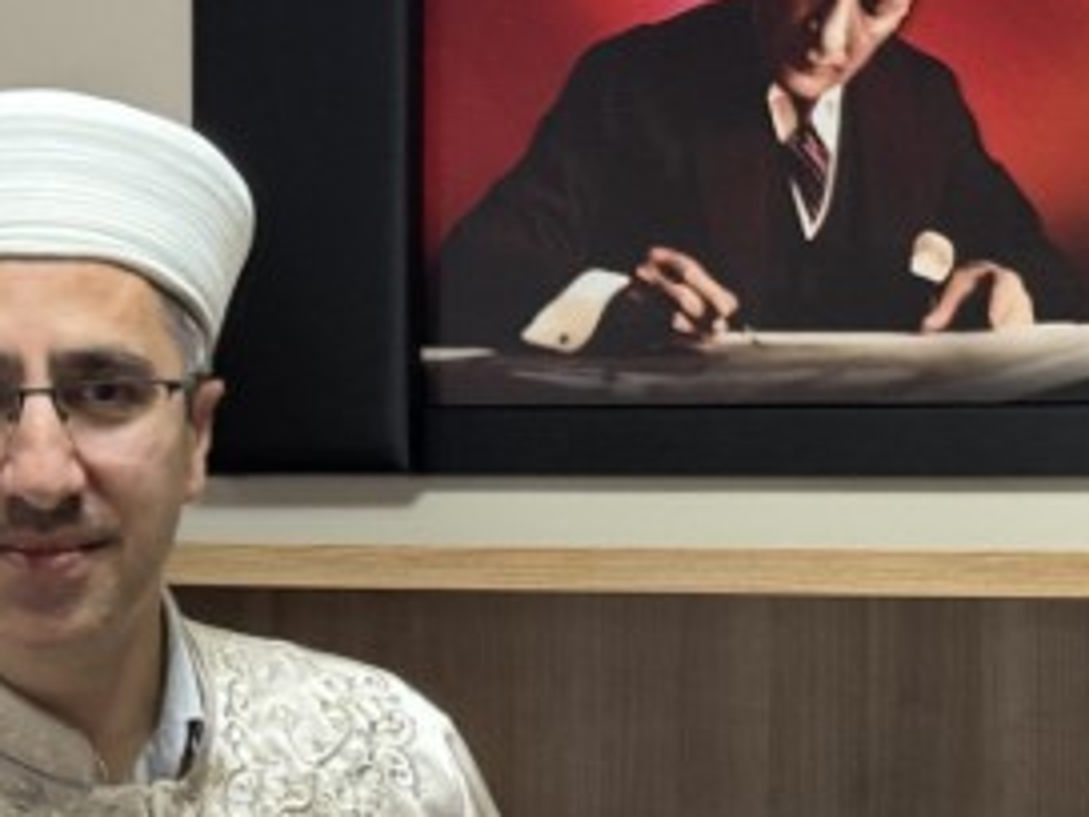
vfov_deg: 9.0
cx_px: 817
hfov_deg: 12.1
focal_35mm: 163
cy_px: 835
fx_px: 5128
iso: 200
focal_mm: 6.76
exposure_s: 1/50
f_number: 1.78
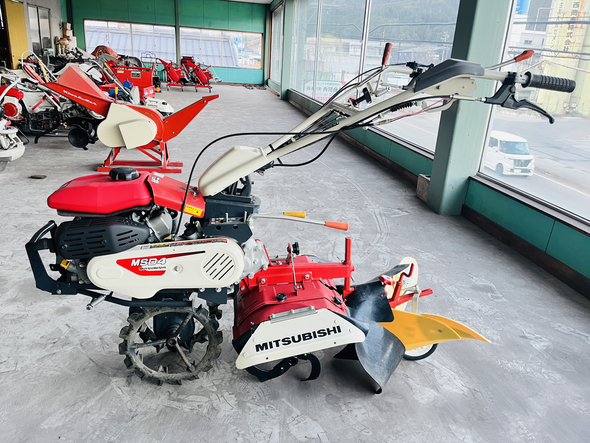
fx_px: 443
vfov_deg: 53.1
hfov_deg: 67.3
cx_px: 295
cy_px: 222
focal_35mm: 26
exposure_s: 1/60
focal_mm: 5.1
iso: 250
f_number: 1.6
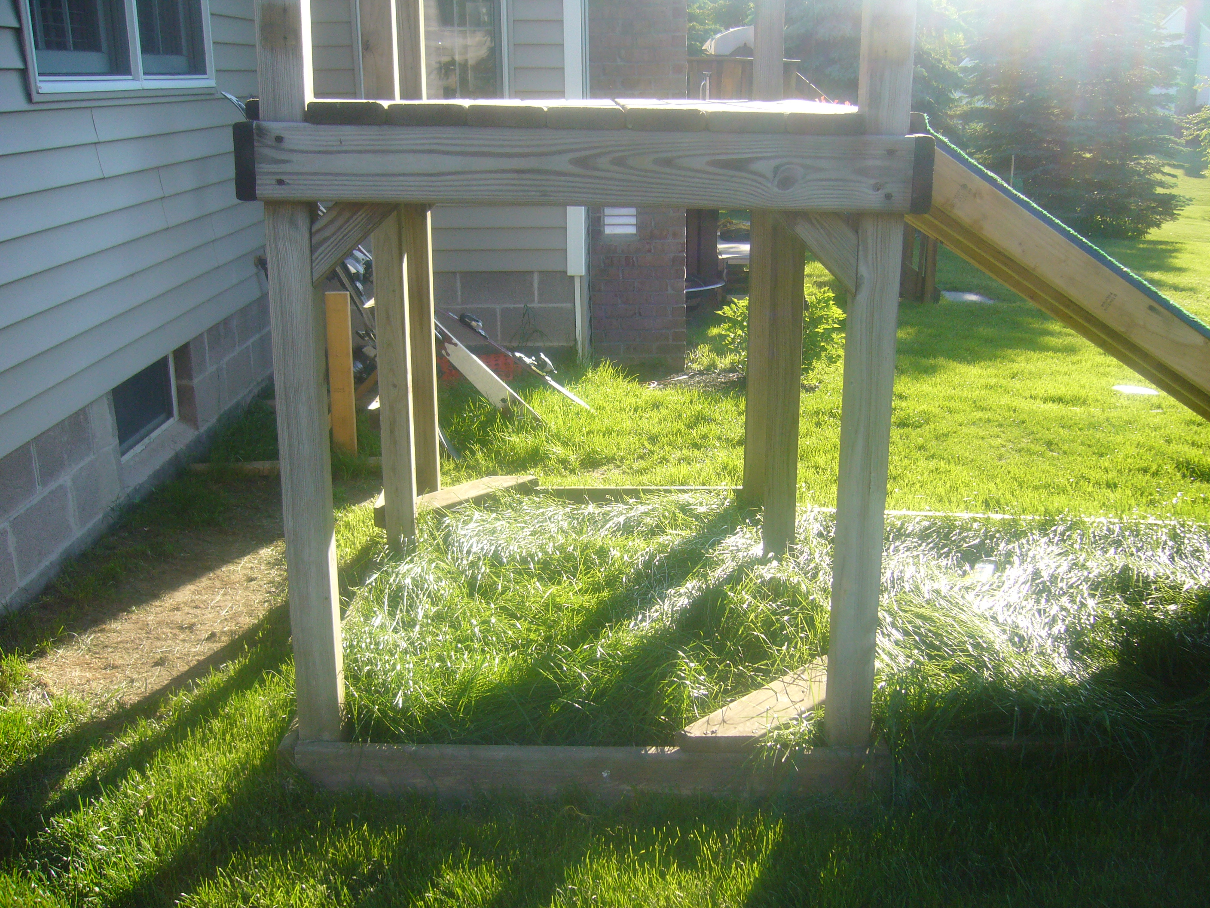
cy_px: 454
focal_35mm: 35
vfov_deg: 40.7
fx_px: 1223
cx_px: 605
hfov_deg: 52.6
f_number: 2.8
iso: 100
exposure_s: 1/320
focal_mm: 5.8
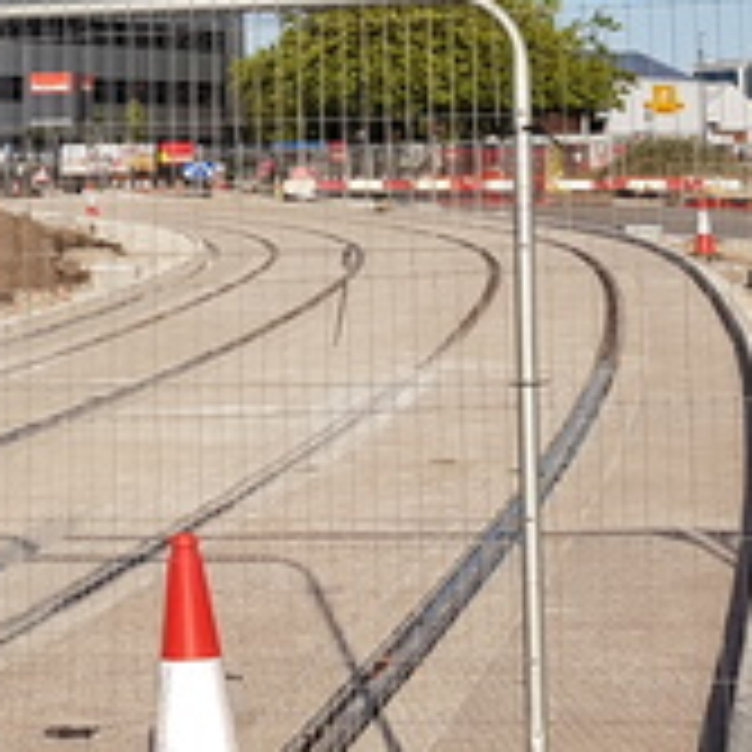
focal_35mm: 109
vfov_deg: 15.8
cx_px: -14
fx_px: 2679
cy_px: 72
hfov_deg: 15.7
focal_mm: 4.2
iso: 40
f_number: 1.7
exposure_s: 1/2448
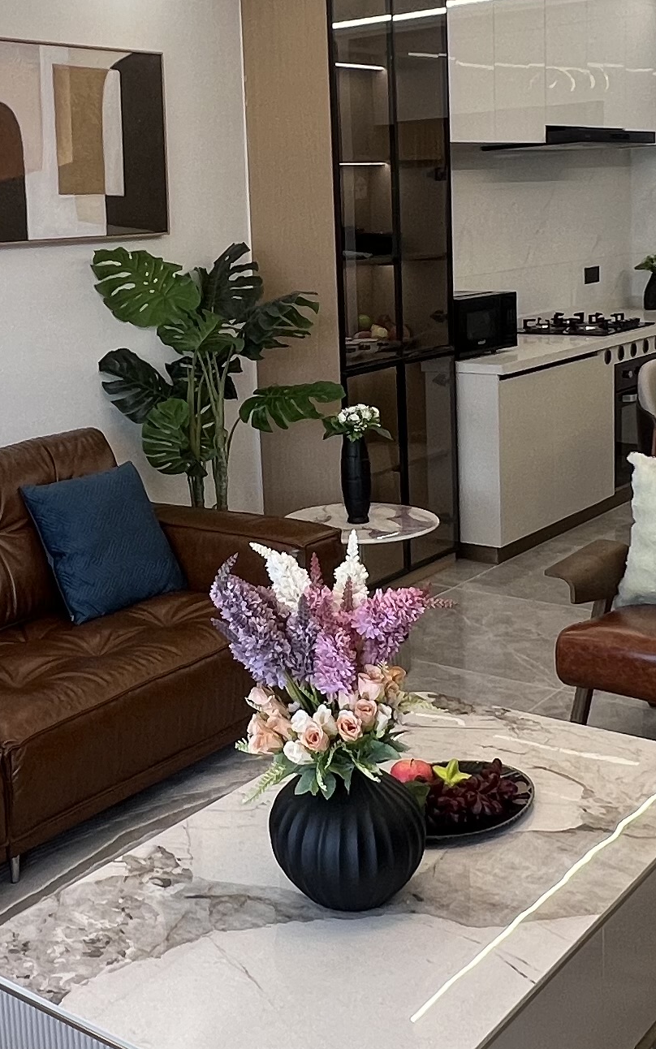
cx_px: 162
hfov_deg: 29.4
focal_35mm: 43
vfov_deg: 45.7
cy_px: 378
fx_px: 1229
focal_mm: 1.57
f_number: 1.8
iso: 80
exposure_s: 1/99
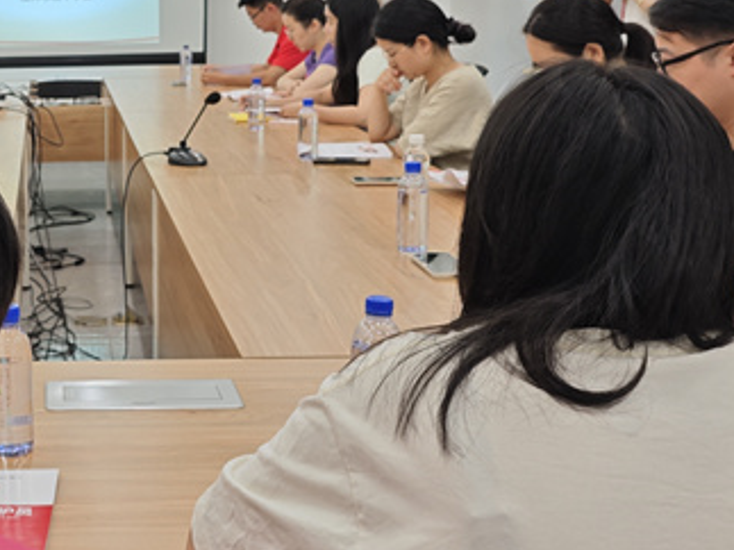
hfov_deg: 31.5
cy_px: 198
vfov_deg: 25.5
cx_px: 14
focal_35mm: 57
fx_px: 1208
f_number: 1.6
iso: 125
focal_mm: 6.55
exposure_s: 1/100
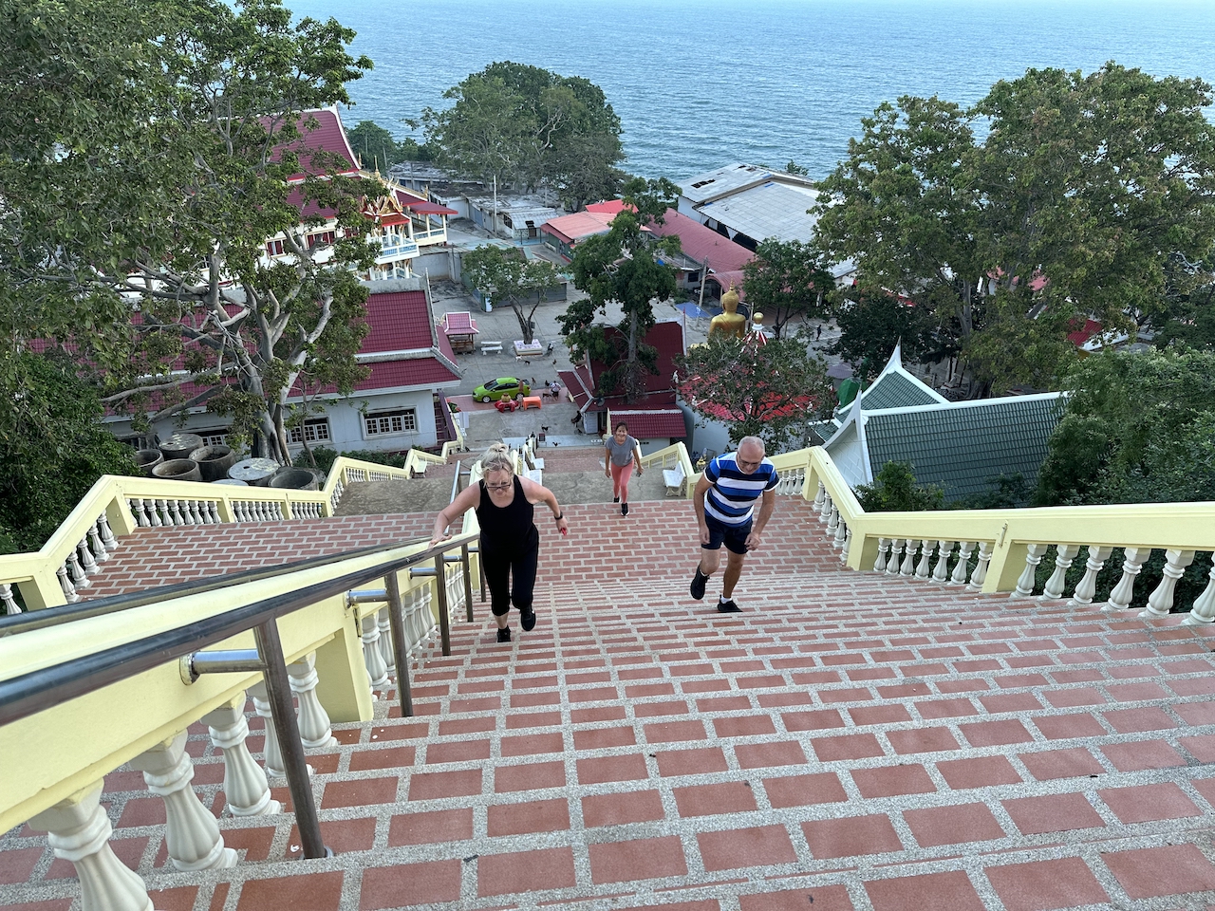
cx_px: 608
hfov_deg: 71.6
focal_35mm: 24
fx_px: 842
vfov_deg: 56.8
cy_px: 456
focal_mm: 6.86
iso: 64
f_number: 1.78
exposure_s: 1/121
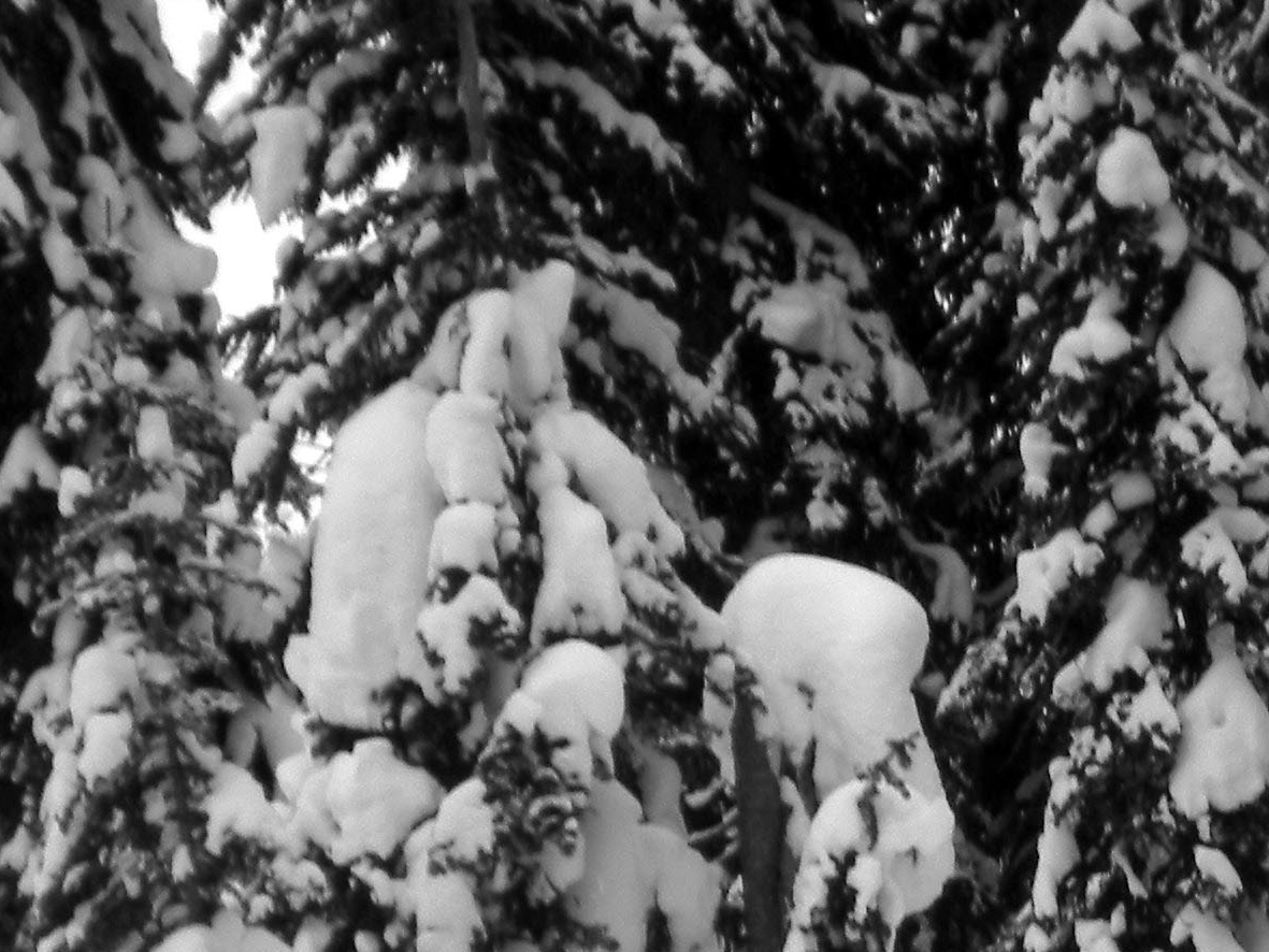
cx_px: 1364
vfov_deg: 13.6
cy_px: 1203
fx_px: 3850
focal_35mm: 105
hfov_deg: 18.1
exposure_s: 1/192
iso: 64
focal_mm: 6.3
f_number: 4.6
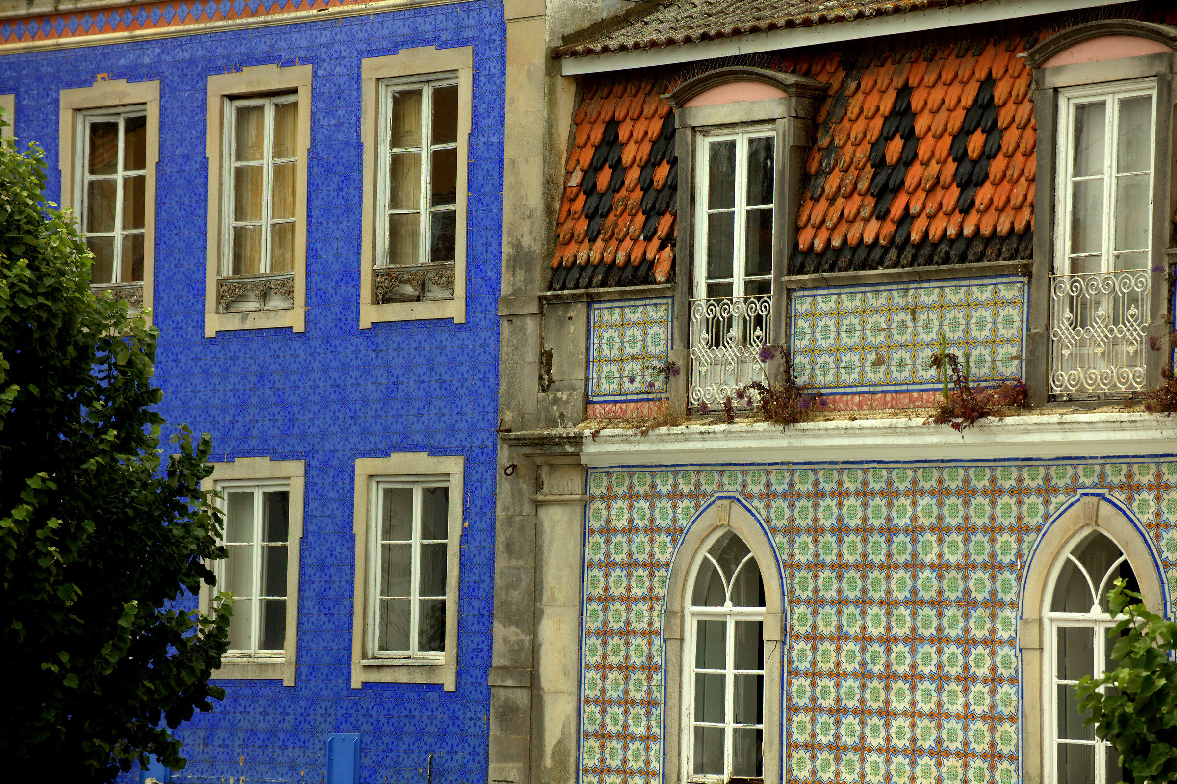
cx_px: 588
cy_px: 392
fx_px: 5098
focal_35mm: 156
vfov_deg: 8.8
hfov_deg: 13.2
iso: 100
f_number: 7.1
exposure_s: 1/400
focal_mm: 161
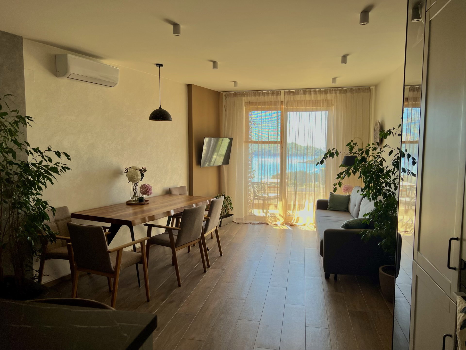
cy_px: 175
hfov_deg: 67.3
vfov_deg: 53.1
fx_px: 350
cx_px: 233
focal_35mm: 26
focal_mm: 5.7
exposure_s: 1/121
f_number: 1.5
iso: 50
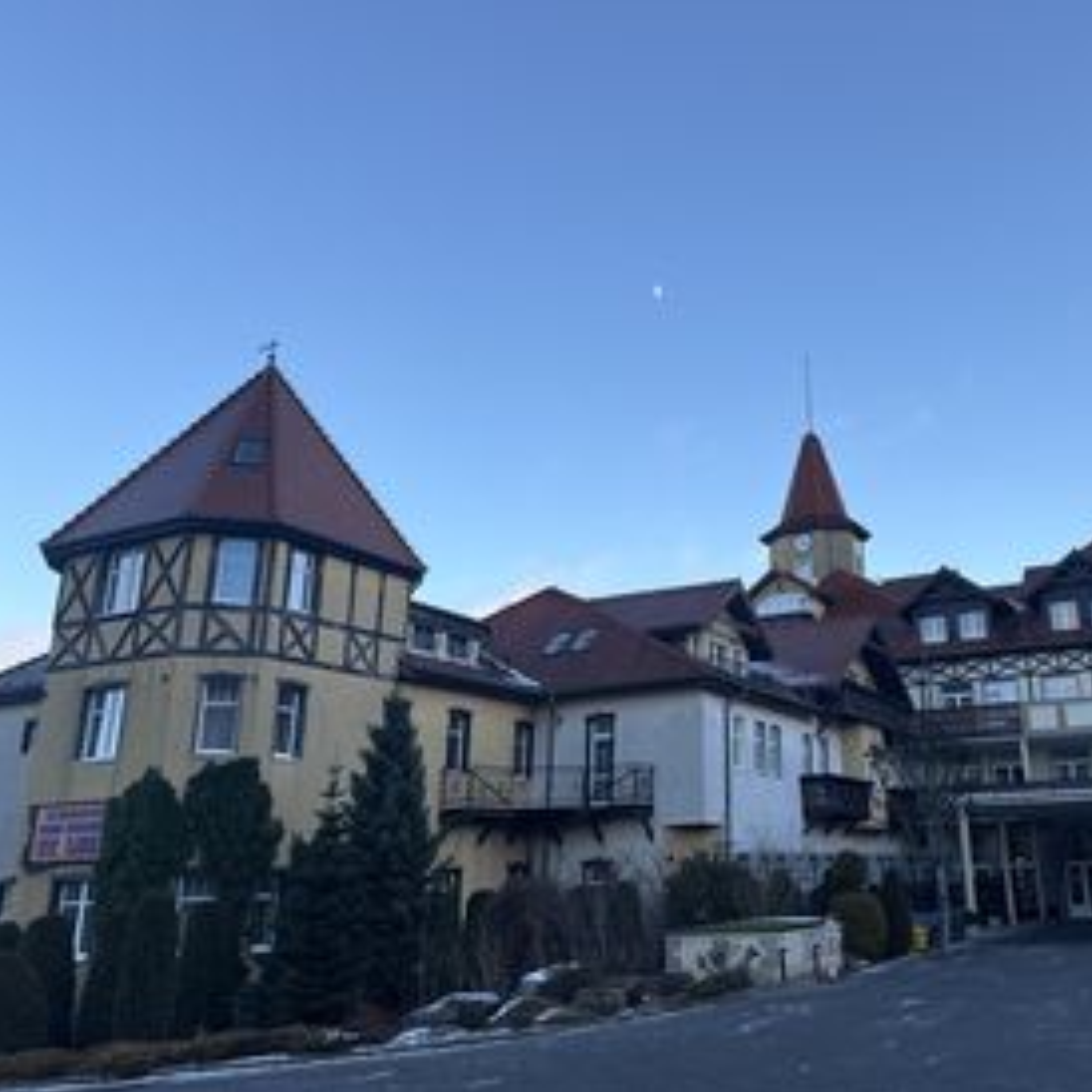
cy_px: 502
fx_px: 1106
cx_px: 781
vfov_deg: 52.5
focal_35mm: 31
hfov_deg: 50.9
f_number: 1.78
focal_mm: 6.76
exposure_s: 1/1139
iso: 80
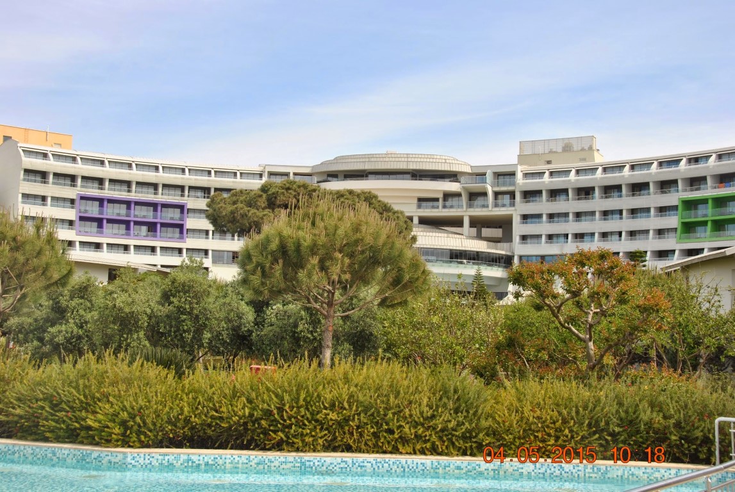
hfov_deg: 44.9
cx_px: 368
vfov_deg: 30.9
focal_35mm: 44
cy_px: 246
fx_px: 889
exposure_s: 1/200
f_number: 8
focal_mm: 29
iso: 100
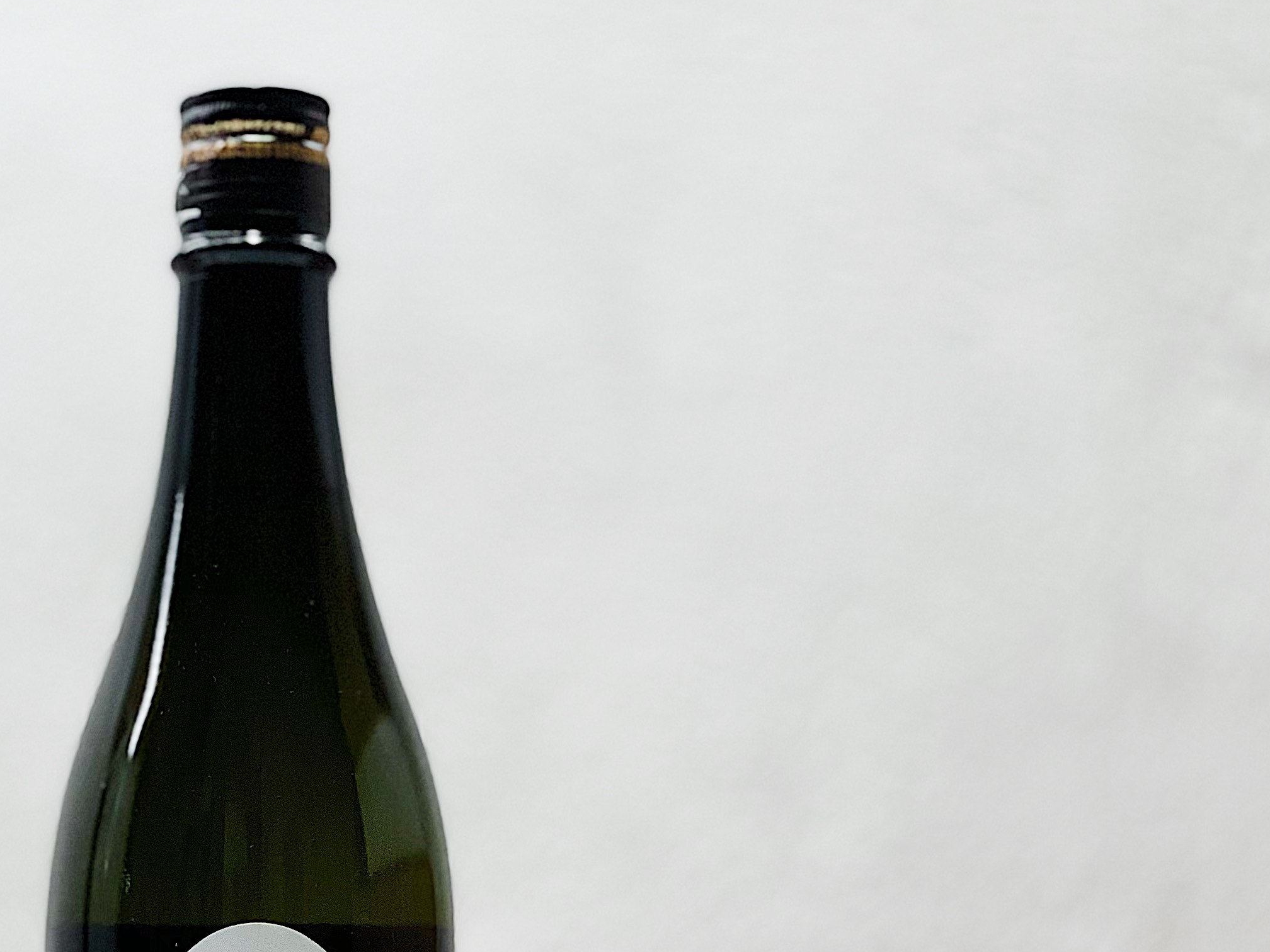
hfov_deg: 18.7
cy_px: 822
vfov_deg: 14.1
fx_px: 3816
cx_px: 231
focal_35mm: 104
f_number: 2
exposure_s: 1/100
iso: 64
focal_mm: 6
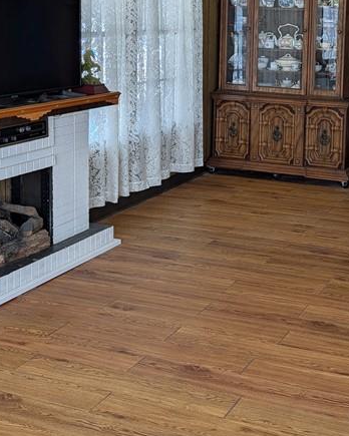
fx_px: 710
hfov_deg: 27.1
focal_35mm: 55
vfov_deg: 33.2
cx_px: 273
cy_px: 86
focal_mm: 6.9
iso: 20
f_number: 1.68
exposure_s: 1/717
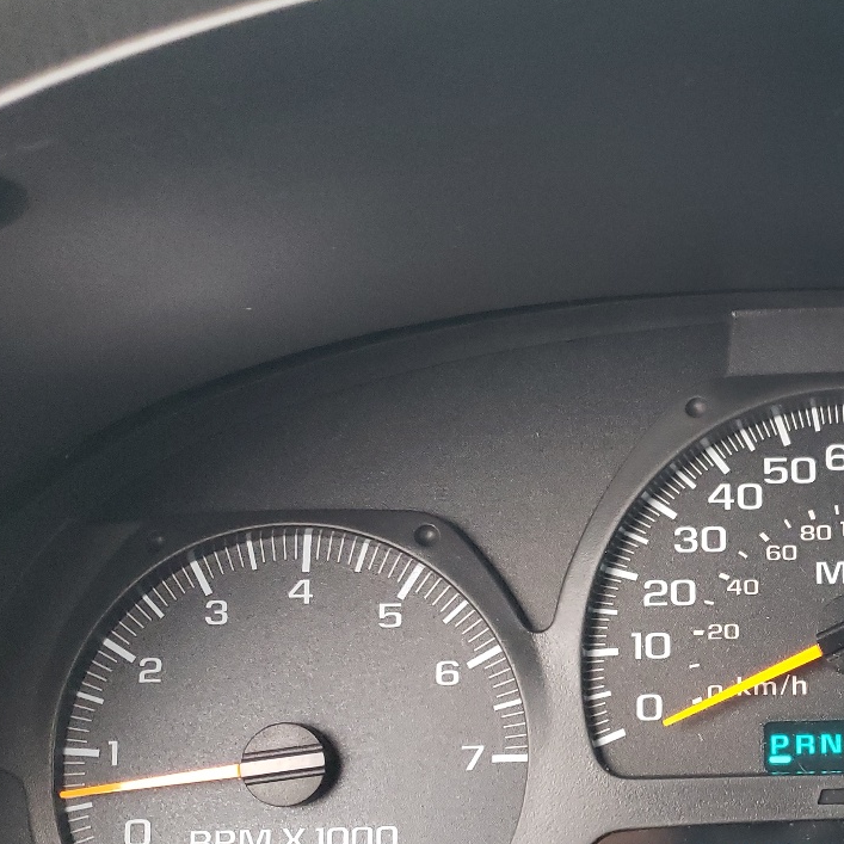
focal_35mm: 52
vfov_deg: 32.0
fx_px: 1434
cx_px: 808
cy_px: 660
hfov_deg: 30.8
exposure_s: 1/60.2
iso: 304
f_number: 1.5
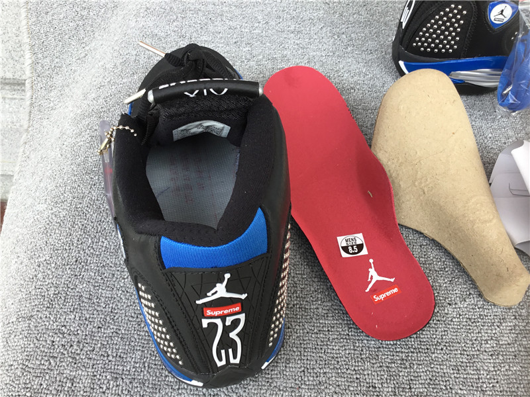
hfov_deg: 58.4
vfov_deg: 45.4
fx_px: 475
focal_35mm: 31
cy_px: 198
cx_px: 265
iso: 32
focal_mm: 3.3
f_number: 2.4
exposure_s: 1/100
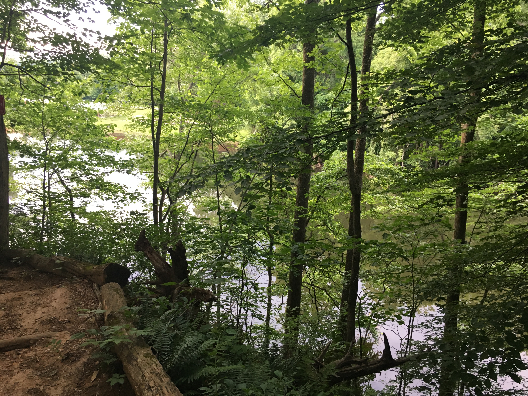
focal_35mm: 29
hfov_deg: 61.7
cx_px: 264
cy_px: 198
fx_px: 442
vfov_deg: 48.2
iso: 40
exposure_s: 1/30
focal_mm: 4.15
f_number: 2.2
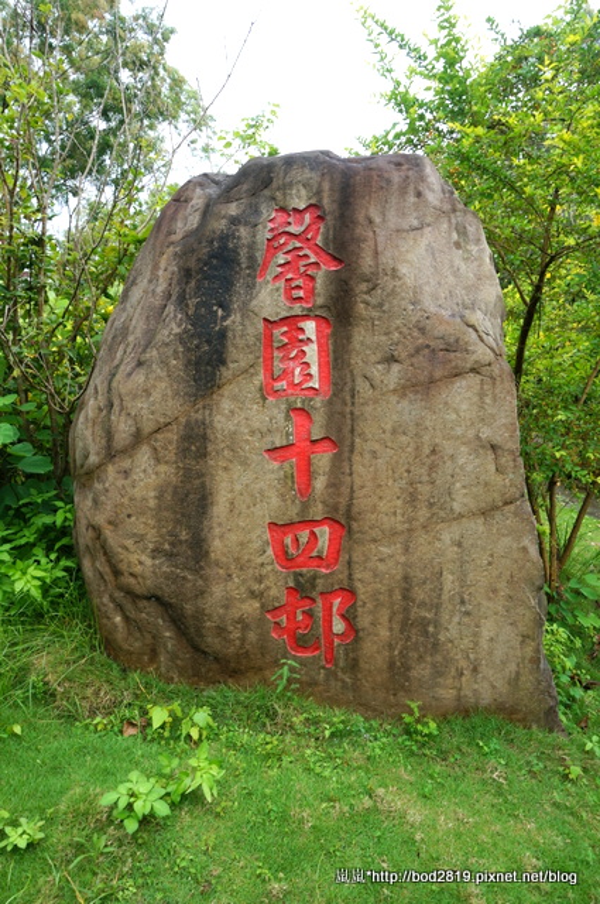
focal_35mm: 24
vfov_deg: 73.8
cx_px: 300
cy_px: 452
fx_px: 602
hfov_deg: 53.0
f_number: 13
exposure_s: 1/60
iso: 200
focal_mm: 16
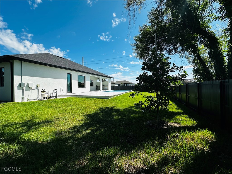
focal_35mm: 14
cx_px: 116
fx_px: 94
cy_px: 87
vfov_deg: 85.7
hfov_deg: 102.1
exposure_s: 1/2451
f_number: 2.2
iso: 50
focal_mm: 2.22
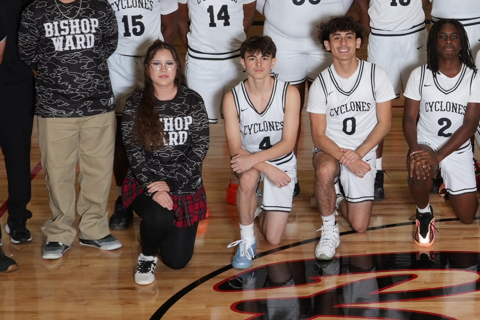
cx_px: 511
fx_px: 1773
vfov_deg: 10.3
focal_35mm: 133
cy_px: 66
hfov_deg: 15.1
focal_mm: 38
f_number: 10
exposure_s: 1/100
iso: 400
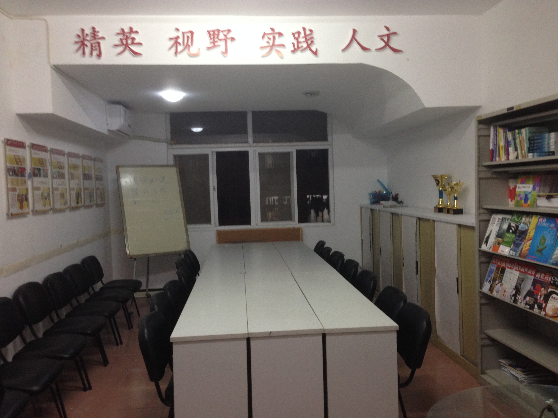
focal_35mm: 33
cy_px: 209
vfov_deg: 42.9
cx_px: 279
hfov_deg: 55.4
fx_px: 532
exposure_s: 1/20
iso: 160
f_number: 2.4
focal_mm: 4.12
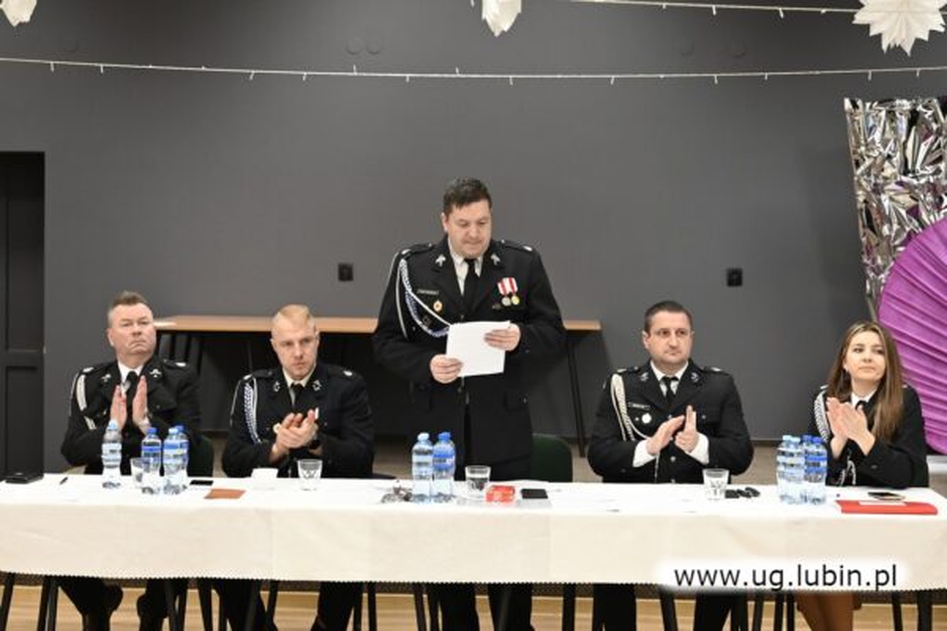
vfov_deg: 18.9
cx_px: 474
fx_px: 1894
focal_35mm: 72
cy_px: 316
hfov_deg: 28.1
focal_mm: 48
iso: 2000
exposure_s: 1/125
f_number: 2.8
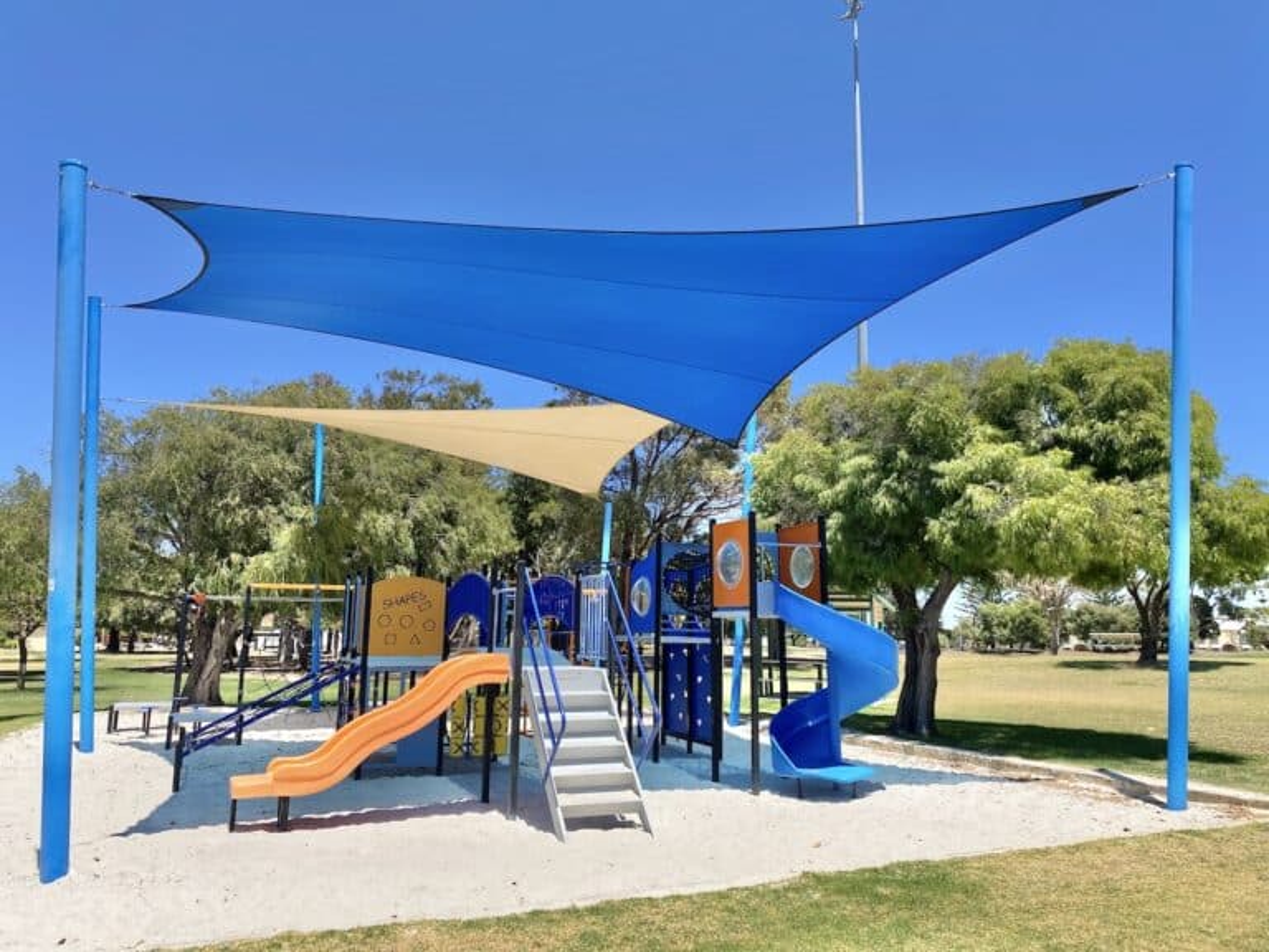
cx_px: 634
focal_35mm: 26
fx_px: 953
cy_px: 476
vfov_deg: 53.1
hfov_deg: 67.3
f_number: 1.8
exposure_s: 1/2625
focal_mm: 4.25
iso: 32
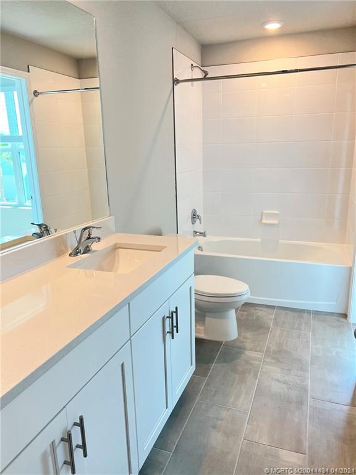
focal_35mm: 26
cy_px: 238
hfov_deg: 53.1
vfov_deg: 67.3
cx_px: 178
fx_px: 357
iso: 100
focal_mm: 5.7
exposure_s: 1/120
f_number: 1.5
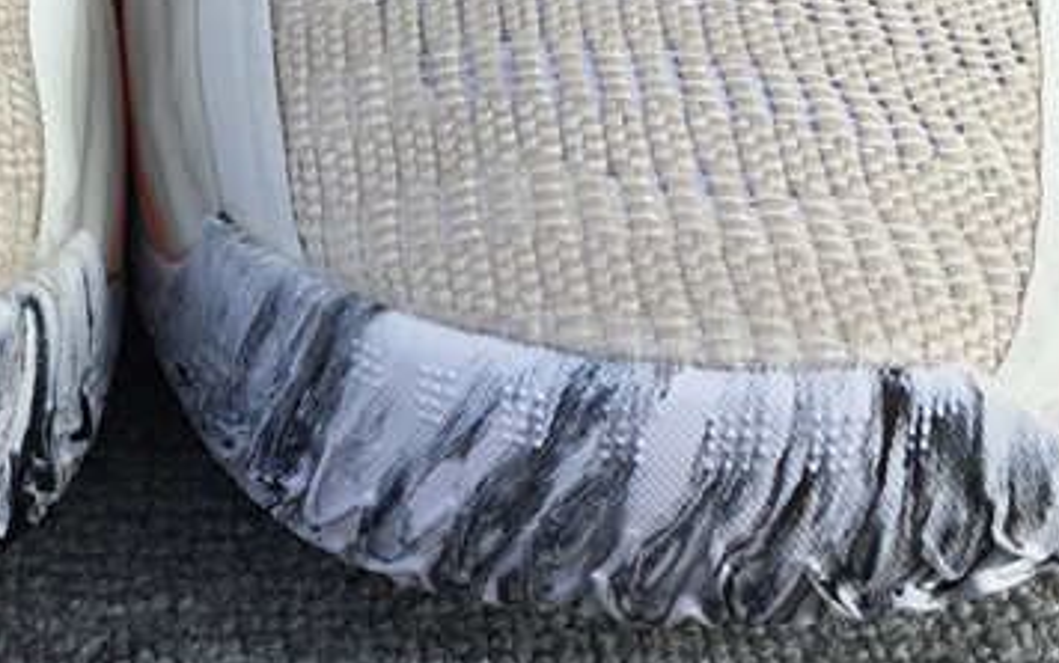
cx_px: 161
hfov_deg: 24.4
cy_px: -109
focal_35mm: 83
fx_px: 2397
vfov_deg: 15.3
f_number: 2.4
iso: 25
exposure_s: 1/482
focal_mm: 3.3
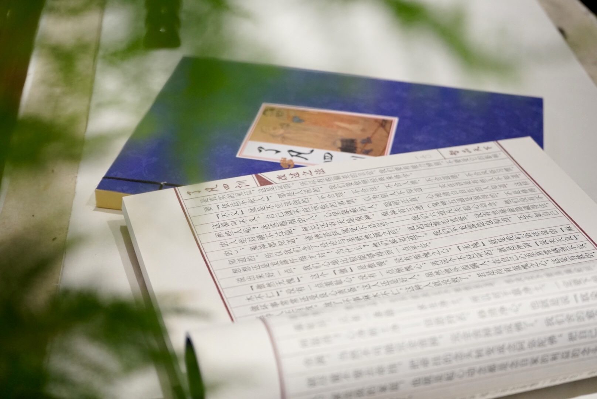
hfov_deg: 31.9
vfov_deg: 21.6
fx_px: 1045
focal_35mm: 63
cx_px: 298
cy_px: 200
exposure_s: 1/80
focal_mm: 63
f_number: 5.6
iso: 2000
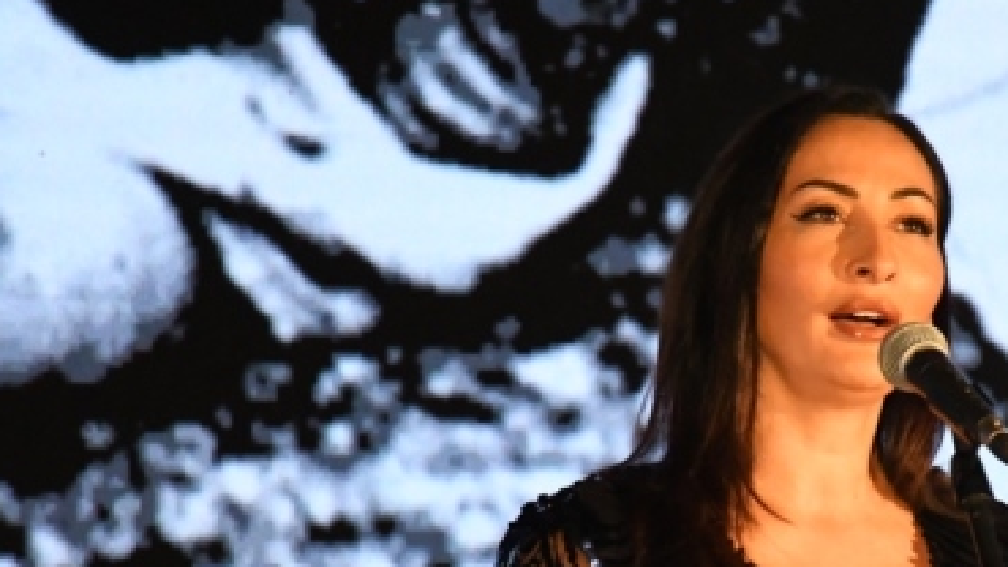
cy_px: 457
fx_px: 12240
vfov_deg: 2.7
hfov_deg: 4.7
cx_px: 888
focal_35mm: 458
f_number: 6.3
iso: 10000
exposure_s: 1/320
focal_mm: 140
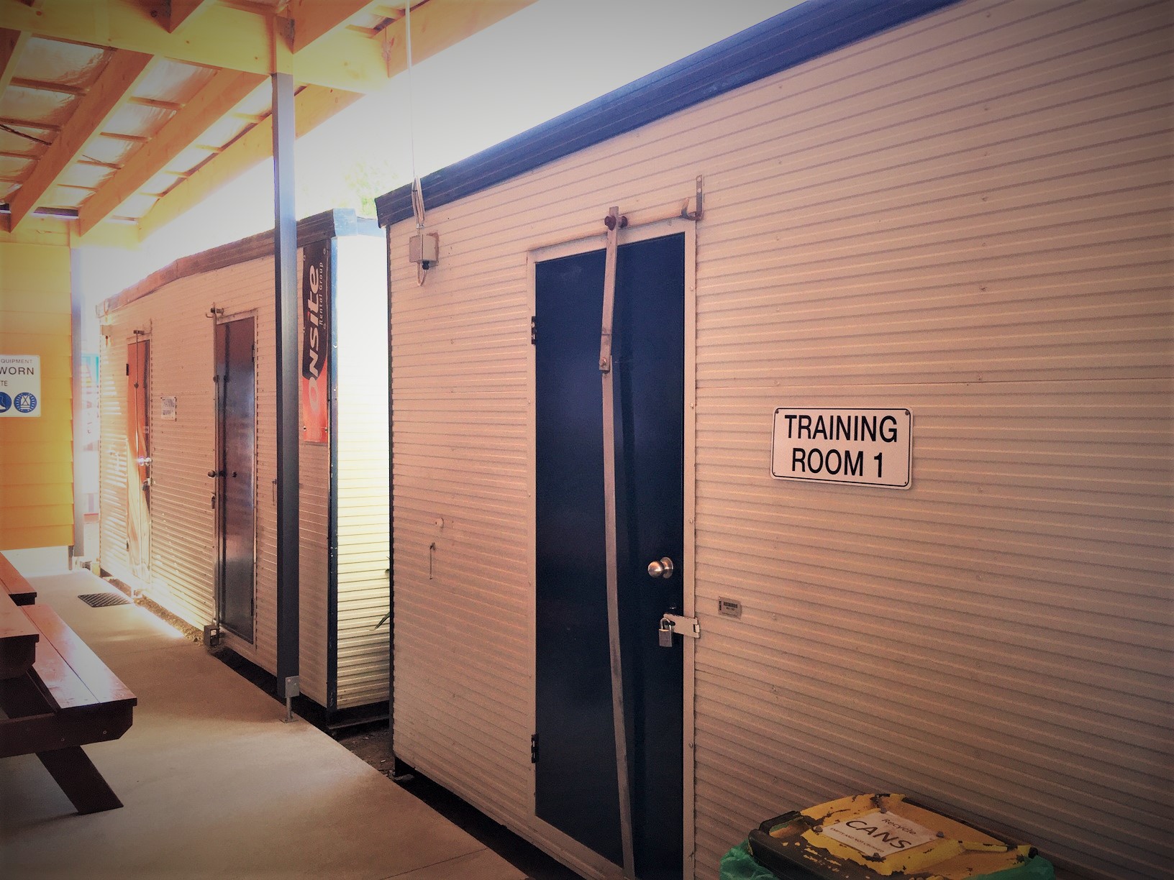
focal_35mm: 29
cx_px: 587
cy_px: 440
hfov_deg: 61.7
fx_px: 984
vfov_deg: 48.2
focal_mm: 4.15
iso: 50
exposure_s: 1/100
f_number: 2.2
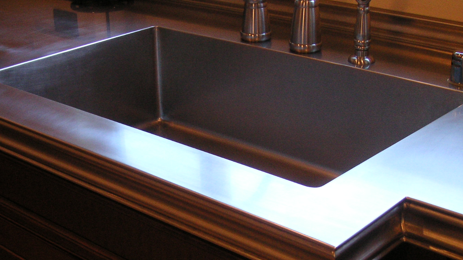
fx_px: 761
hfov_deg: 33.7
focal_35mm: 62
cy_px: 190
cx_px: 187
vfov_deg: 19.3
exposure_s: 1/45
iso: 80
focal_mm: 6.1
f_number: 2.8
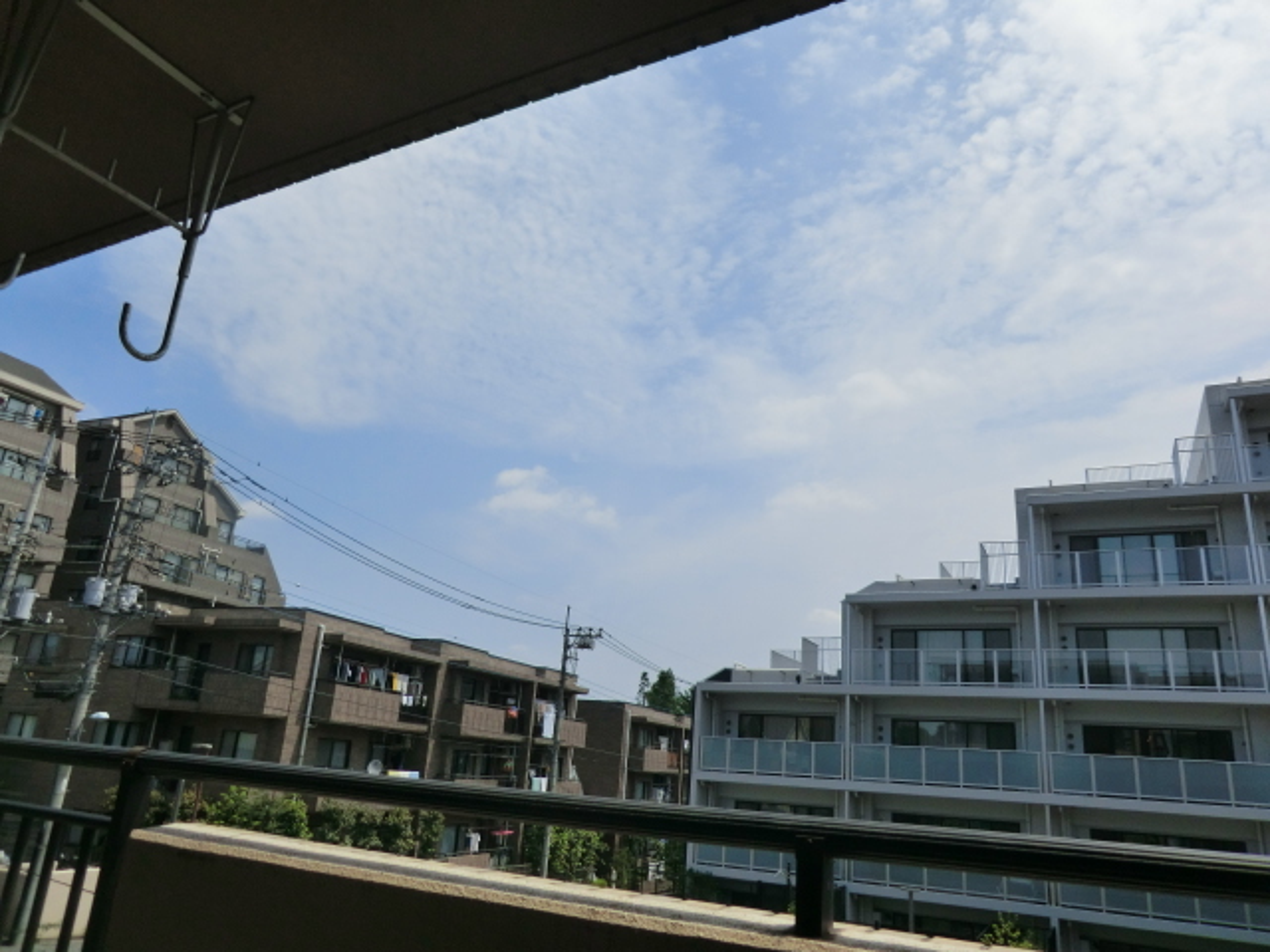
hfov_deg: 71.6
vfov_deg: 56.8
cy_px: 476
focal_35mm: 24
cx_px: 635
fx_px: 881
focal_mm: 4.3
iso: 80
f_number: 7.5
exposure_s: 1/500
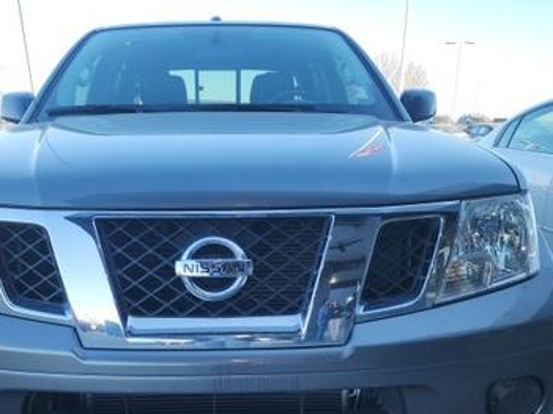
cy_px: 271
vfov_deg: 42.4
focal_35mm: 33
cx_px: 228
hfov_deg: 55.1
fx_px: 527
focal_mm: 6.4
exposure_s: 1/131
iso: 50
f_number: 1.8
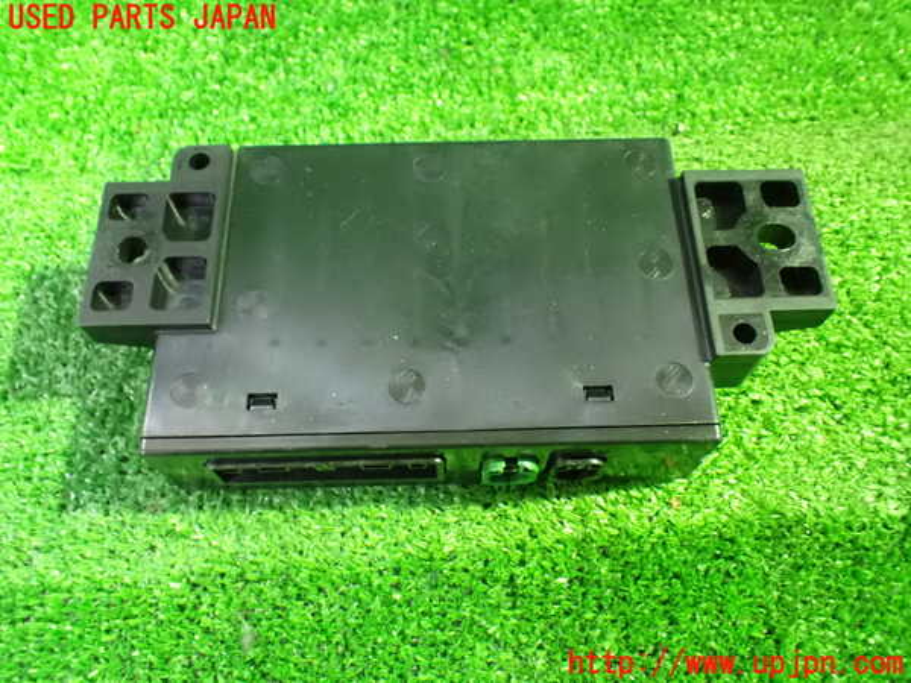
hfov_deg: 60.0
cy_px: 342
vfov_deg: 46.8
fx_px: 790
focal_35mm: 30
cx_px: 456
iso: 1600
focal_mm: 5.4
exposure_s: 1/25
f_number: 2.3
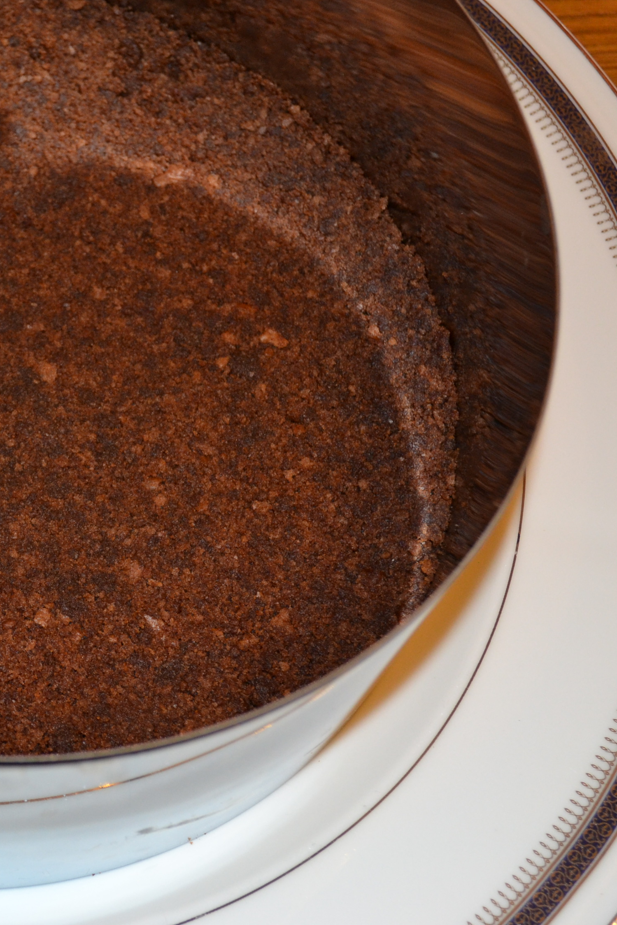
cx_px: -12
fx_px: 2133
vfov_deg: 24.5
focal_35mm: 83
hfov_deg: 16.1
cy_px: 462
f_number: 5
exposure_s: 1/60
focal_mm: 36
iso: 1000
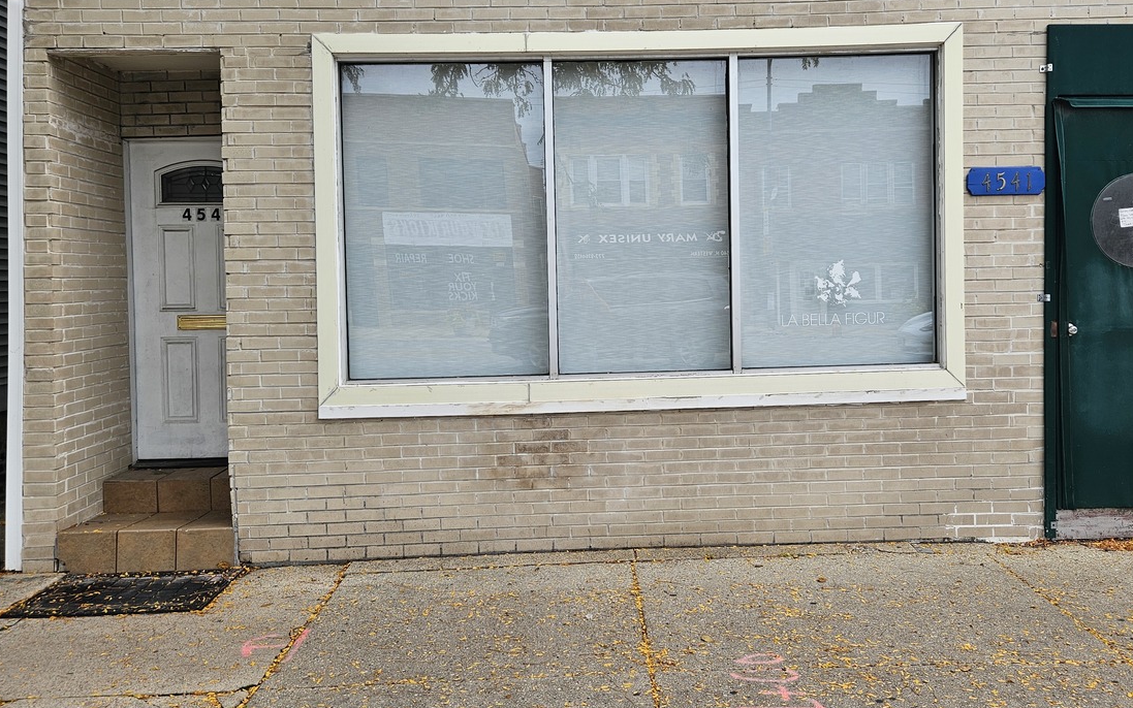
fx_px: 988
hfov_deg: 59.6
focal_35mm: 32
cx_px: 615
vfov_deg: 39.3
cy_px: 298
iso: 32
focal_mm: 5.4
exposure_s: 1/593
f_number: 1.8
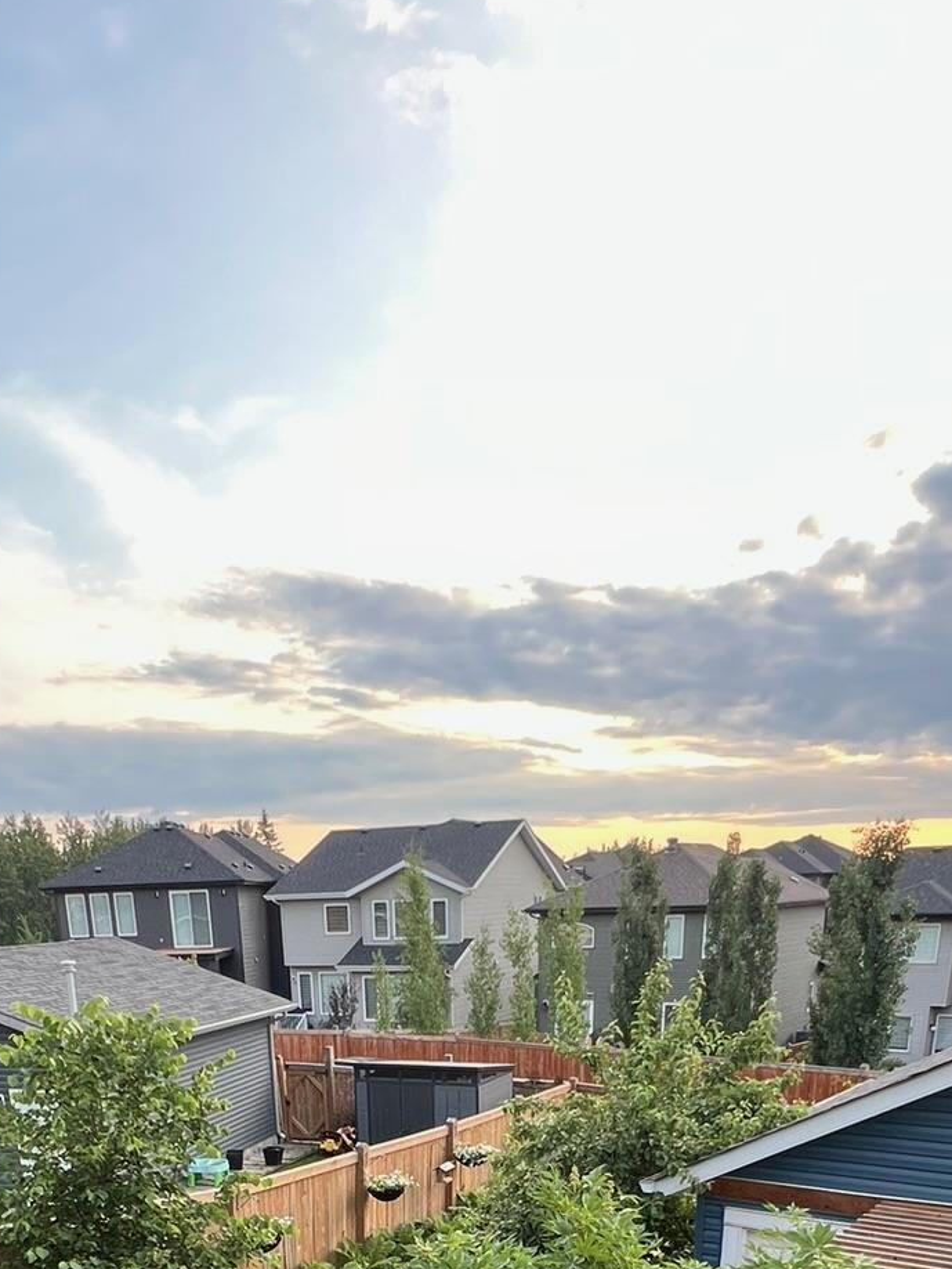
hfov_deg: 48.1
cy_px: 1374
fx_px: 1063
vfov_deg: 46.6
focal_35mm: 29
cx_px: 399
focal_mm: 1.57
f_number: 1.8
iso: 64
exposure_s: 1/99
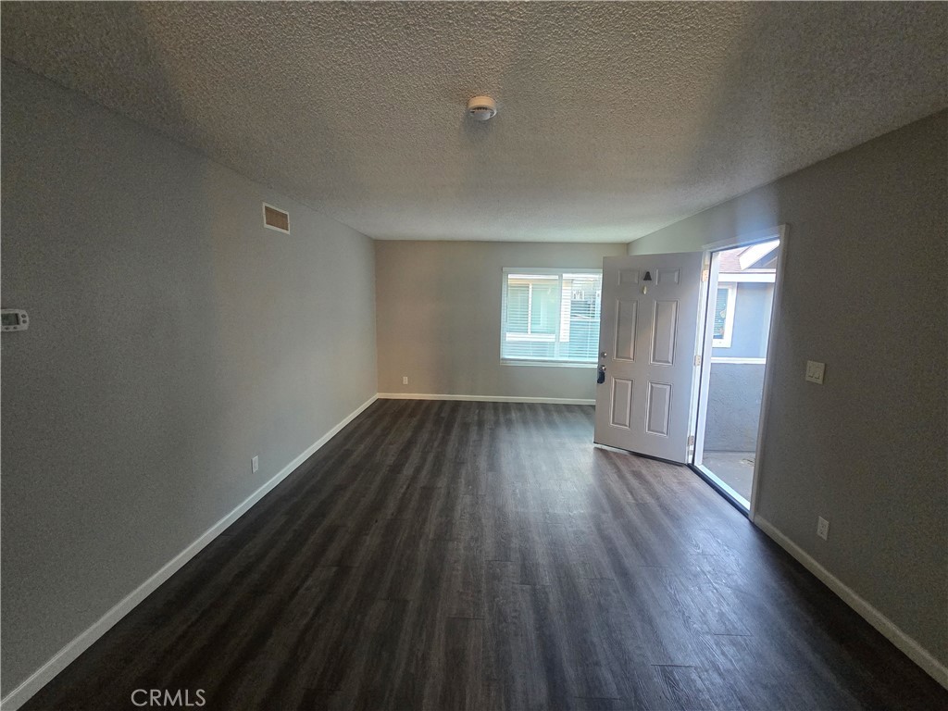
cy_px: 356
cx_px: 474
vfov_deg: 89.9
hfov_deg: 106.2
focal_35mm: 13
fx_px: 356
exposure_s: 1/60
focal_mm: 2.2
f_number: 2.2
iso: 640
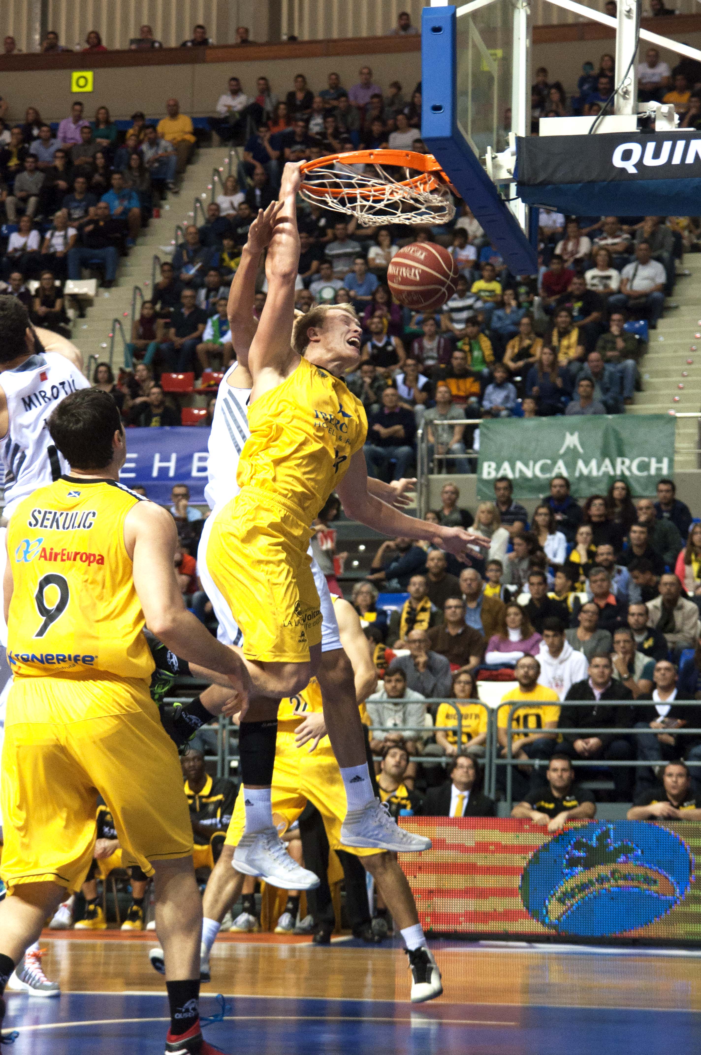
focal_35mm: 75
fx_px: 2196
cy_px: 528
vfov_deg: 27.0
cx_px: 350
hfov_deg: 18.1
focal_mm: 50
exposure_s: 1/500
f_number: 2.8
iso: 800
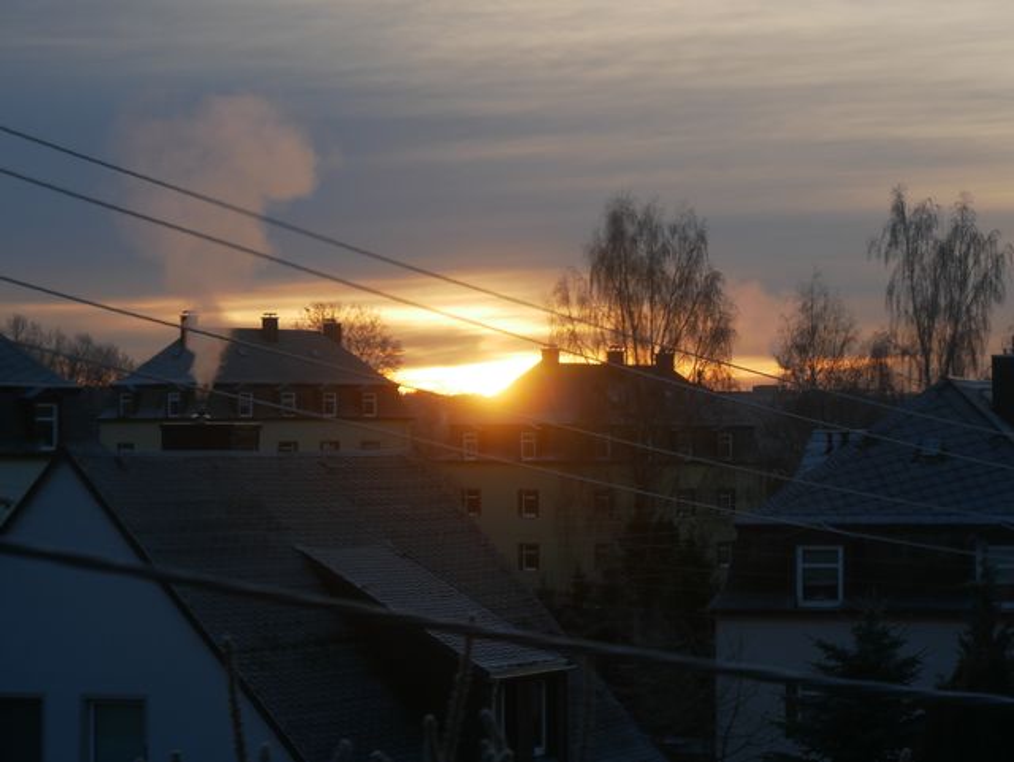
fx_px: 3811
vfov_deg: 11.4
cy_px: 381
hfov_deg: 15.2
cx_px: 507
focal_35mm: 130
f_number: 5.3
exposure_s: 1/200
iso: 200
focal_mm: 65
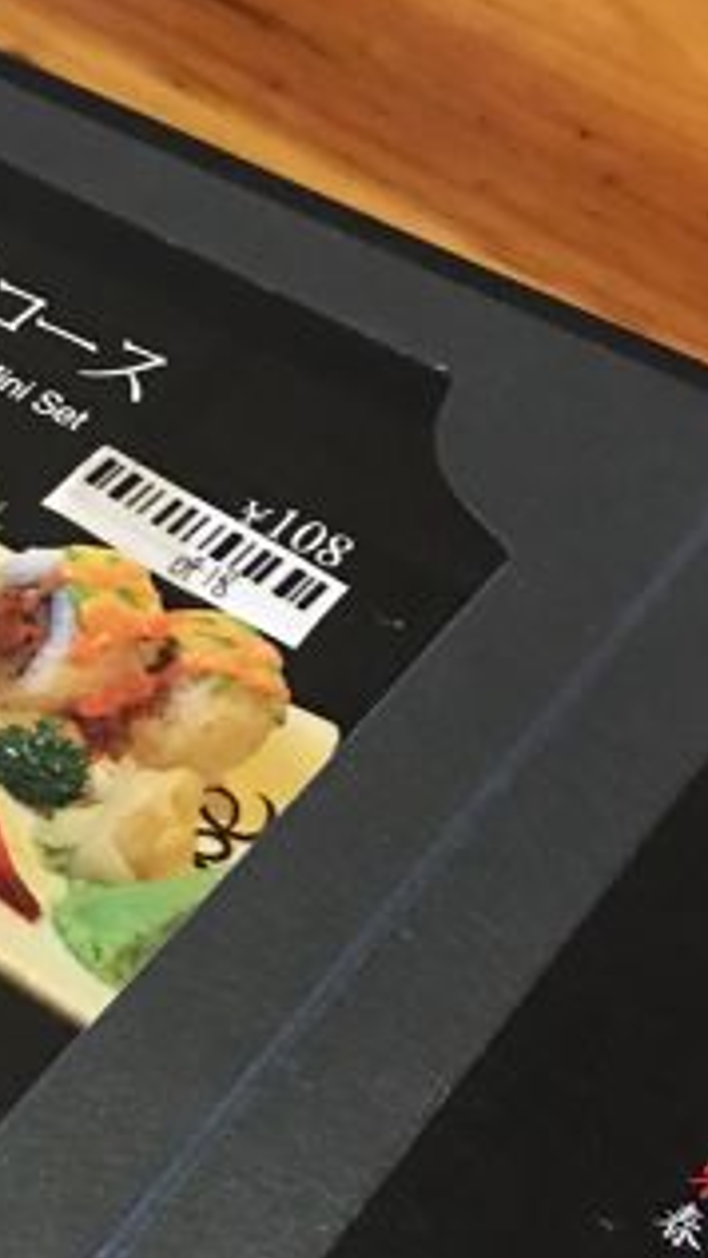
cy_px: 681
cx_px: -62
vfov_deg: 30.1
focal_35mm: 70
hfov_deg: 16.7
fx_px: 2334
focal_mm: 4.15
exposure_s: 1/8
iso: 200
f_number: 2.2
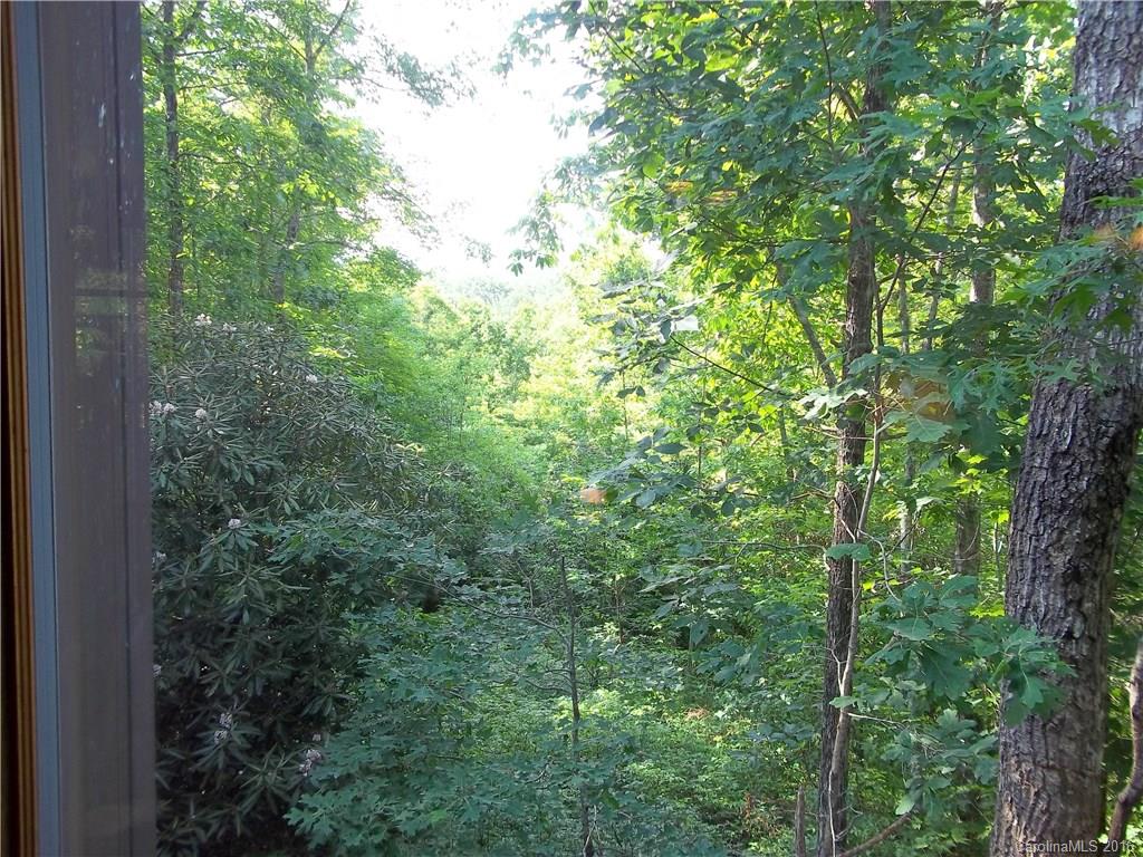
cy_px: 428
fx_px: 1057
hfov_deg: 56.8
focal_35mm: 32
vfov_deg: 44.2
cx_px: 572
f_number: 2.9
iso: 80
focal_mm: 5.7
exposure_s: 1/60
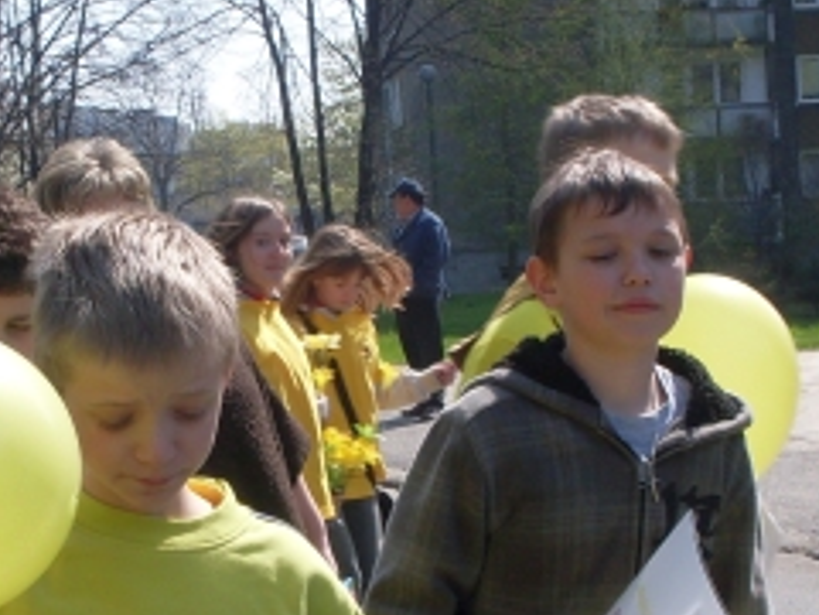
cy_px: 427
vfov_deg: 17.5
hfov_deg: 23.1
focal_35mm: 84
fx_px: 1987
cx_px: 232
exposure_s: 1/125
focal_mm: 6.3
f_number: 8.4
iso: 80
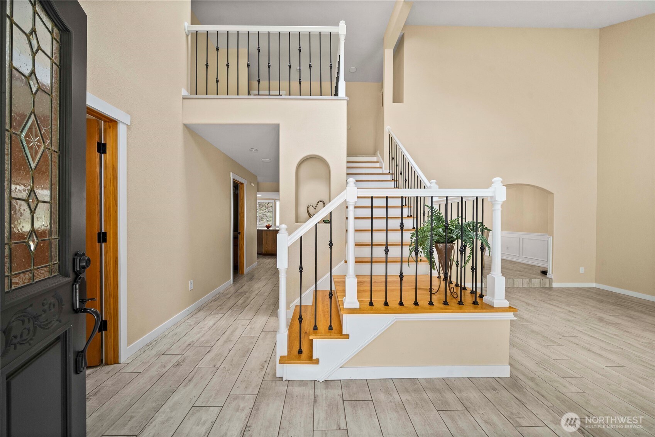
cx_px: 328
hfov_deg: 112.6
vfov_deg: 90.0
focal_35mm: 12
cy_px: 218
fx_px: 218
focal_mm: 12
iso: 100
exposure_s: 1/60
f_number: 8
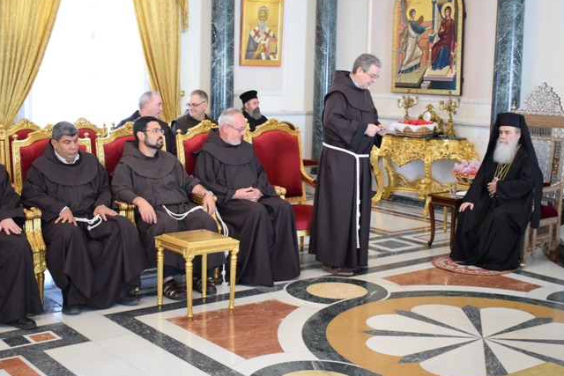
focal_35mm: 51
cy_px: 166
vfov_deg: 26.7
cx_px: 263
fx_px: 793
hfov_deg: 39.1
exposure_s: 1/100
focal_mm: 27
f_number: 4
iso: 4000
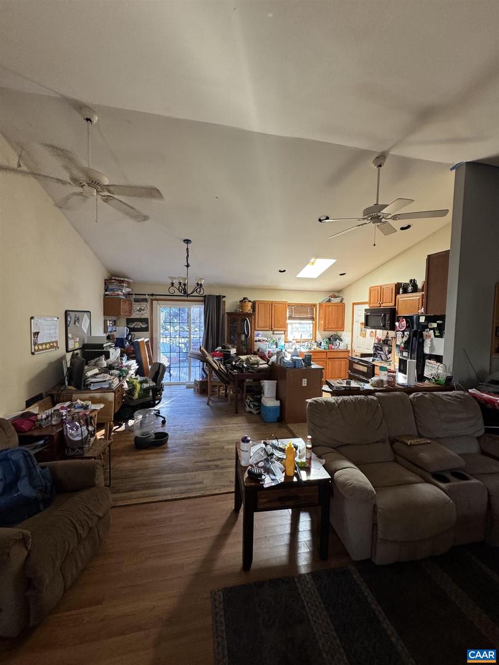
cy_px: 332
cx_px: 250
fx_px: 269
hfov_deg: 85.7
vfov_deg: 102.1
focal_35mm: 14
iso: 250
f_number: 2.2
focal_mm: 2.22
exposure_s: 1/60
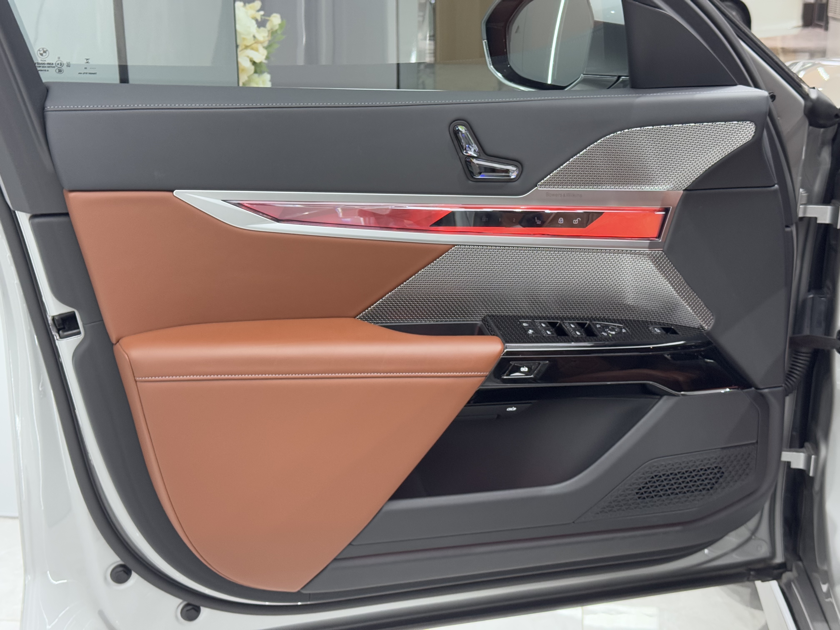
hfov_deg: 39.7
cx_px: 420
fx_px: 1165
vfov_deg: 30.3
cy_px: 315
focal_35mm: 48
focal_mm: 6.76
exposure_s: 1/50
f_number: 1.78
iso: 125
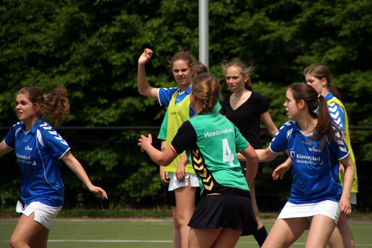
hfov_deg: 5.5
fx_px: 3874
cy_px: 124
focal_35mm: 375
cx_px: 186
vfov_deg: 3.7
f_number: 6.3
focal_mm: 250
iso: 100
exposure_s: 1/1000
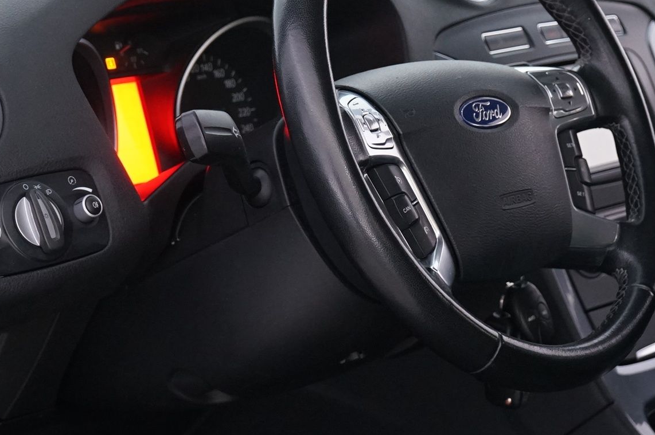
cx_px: 406
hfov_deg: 16.1
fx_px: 2308
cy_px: 191
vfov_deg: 10.8
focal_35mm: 127
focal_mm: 58
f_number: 6.3
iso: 2500
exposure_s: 1/10
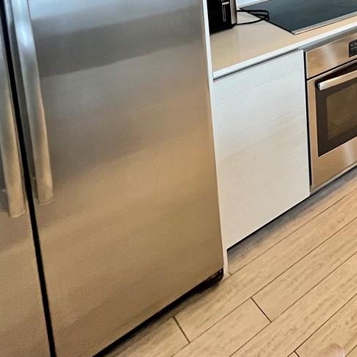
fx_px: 443
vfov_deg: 34.6
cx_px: 459
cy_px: -77
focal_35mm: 38
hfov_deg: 33.0
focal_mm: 1.57
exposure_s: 1/60
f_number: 1.8
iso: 250
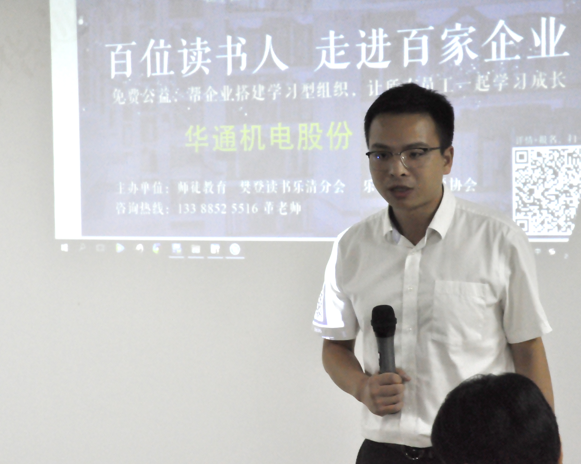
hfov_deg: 17.4
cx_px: 291
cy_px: 232
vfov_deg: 13.9
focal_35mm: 111
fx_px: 1901
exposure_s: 1/200
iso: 3200
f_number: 4.5
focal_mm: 65
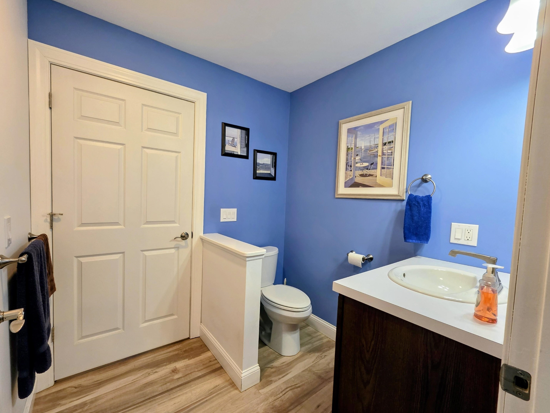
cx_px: 256
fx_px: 222
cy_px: 209
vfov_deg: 85.7
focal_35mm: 14
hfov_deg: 101.9
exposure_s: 1/120
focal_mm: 2.2
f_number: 1.9
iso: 200
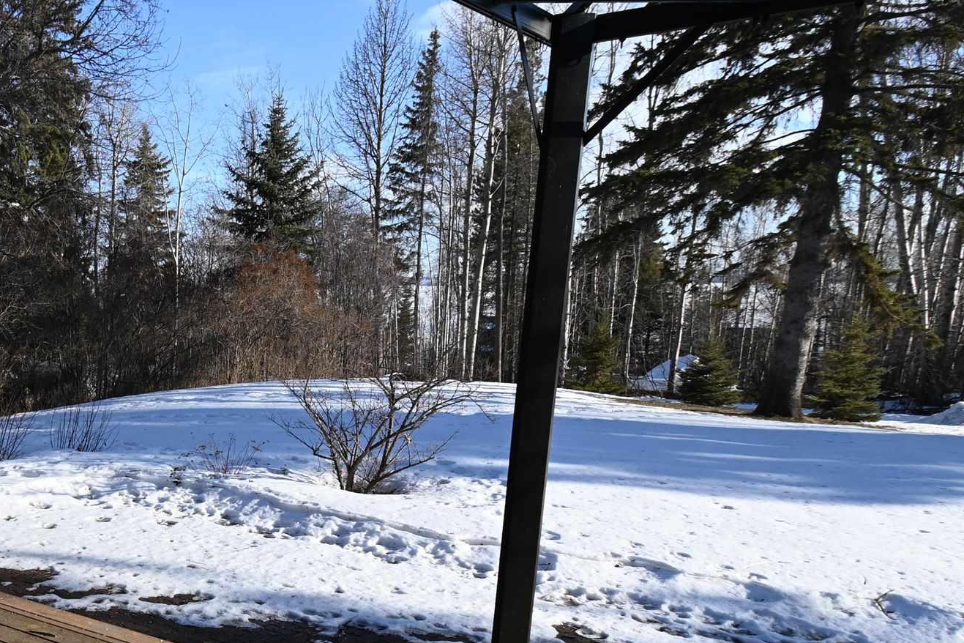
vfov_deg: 36.8
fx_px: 937
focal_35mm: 35
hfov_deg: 46.8
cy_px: 499
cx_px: 32
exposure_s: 1/320
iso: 100
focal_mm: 10
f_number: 6.3
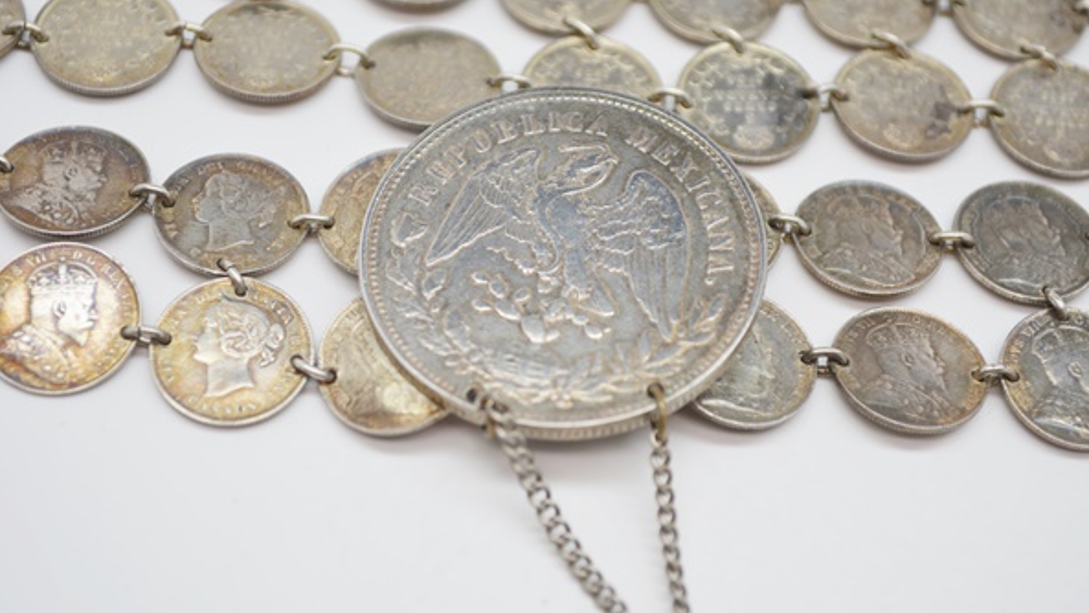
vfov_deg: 16.9
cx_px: 544
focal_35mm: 72
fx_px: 2066
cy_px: 277
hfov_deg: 29.5
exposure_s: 1/125
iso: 220
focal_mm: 45
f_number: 5.6
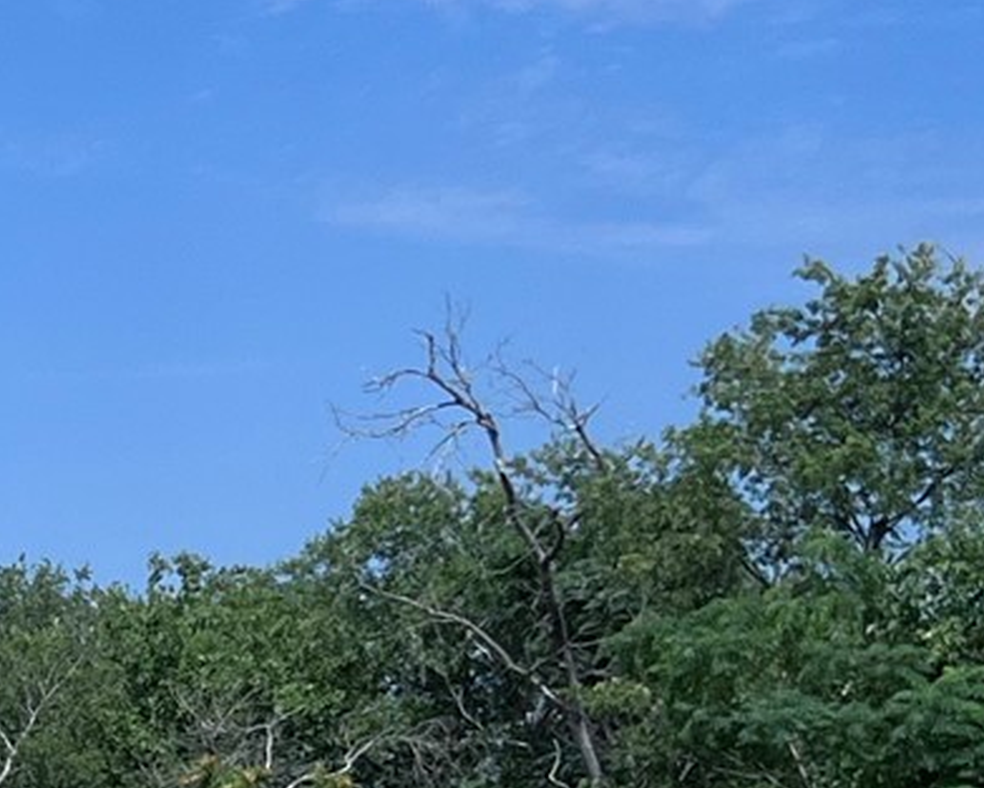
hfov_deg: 13.2
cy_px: 1128
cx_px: -747
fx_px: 3874
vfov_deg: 11.2
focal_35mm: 133
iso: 50
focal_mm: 5.7
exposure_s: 1/6993
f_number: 1.5
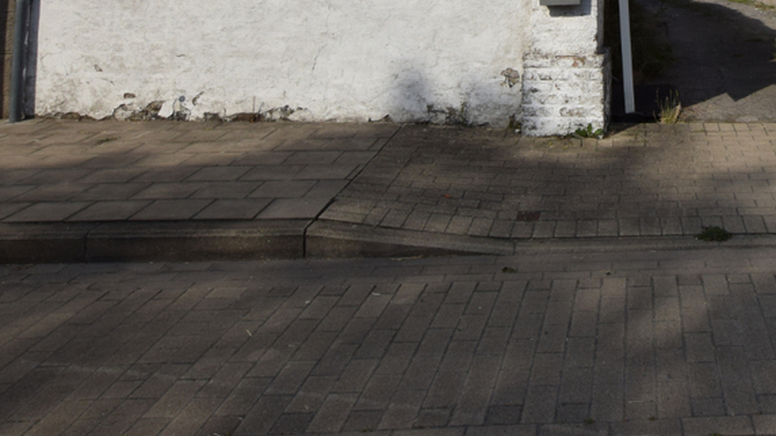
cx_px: 676
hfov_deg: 49.1
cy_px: -141
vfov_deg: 26.7
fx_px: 761
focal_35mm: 37
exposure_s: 1/800
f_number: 11
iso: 400
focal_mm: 10
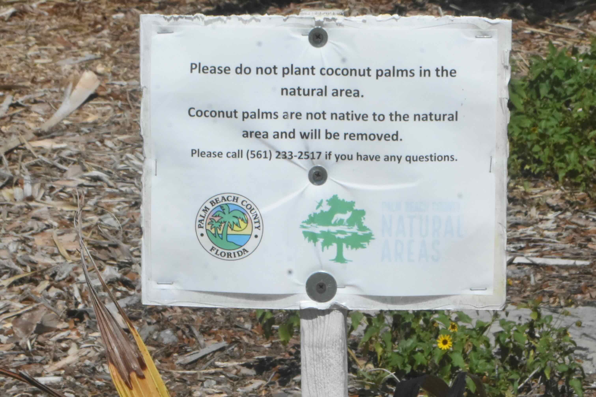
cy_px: 198
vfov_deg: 16.6
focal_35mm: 82
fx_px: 1366
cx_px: 298
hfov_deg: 24.6
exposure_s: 1/2000
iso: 3200
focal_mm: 55
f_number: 22
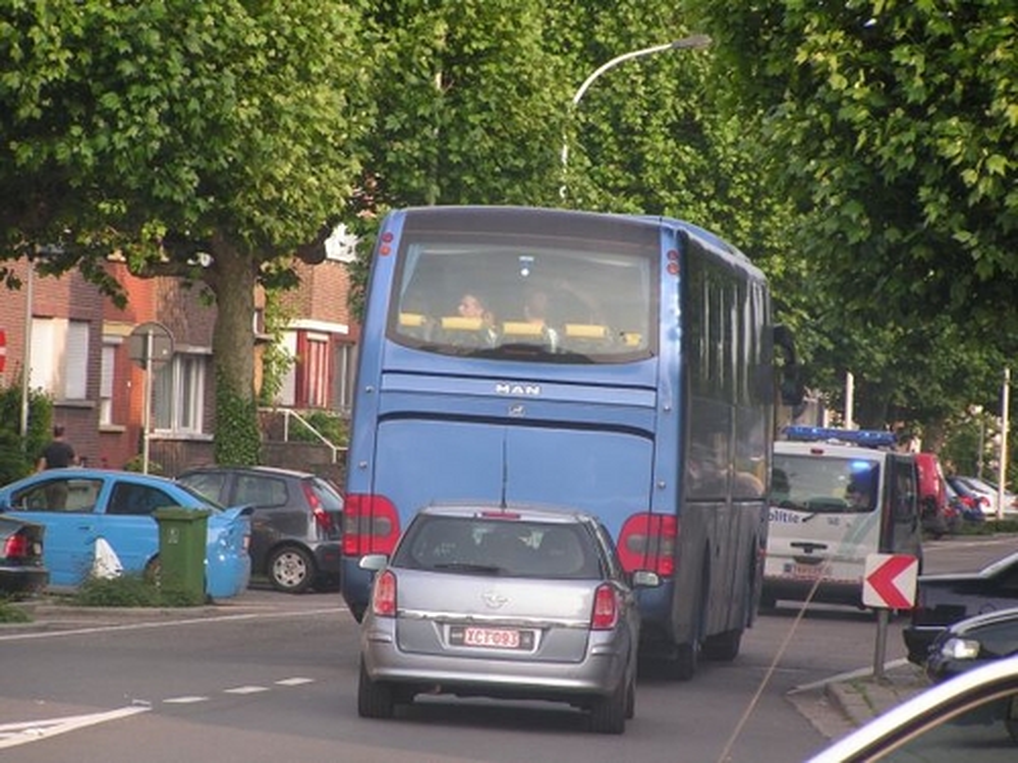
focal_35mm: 259
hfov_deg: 7.6
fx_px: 7617
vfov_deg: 5.7
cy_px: 382
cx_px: 509
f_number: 3.2
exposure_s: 1/400
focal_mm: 43
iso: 80
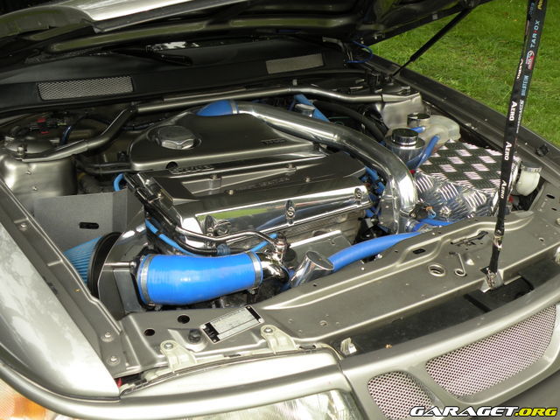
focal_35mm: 42
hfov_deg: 44.8
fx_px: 679
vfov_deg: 34.3
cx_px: 280
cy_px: 210
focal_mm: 7.4
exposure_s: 1/96.6
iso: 64
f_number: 4
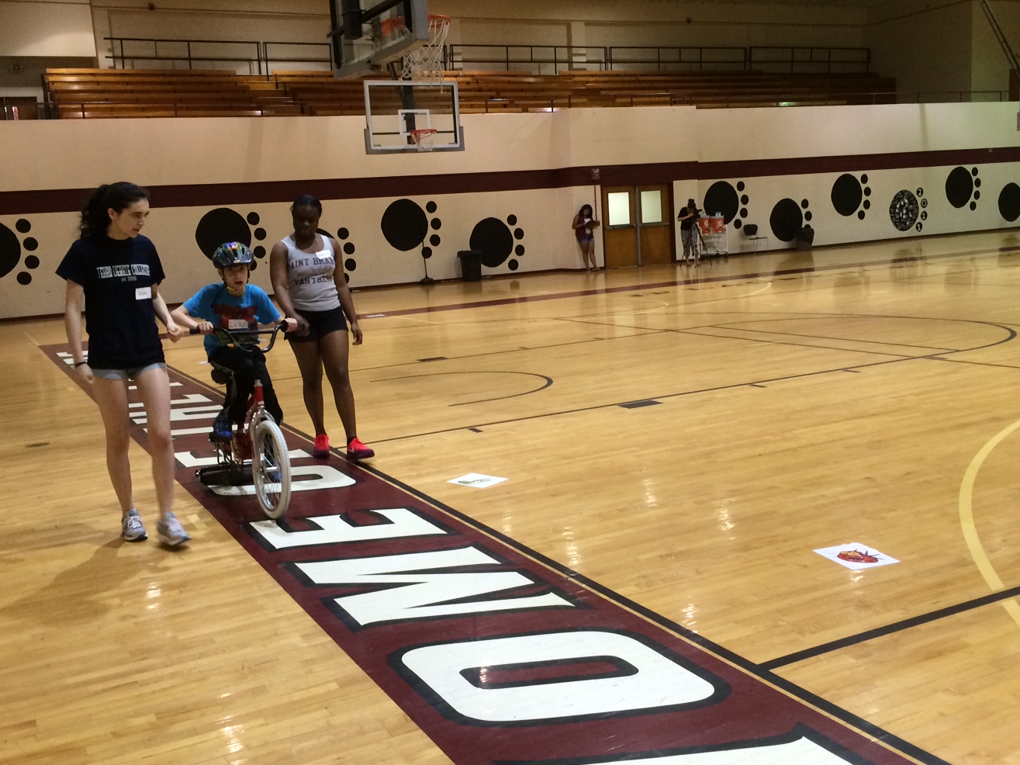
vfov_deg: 39.6
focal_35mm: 36
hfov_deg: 51.4
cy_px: 396
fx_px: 1061
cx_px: 502
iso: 160
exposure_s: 1/30
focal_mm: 4.15
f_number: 2.2
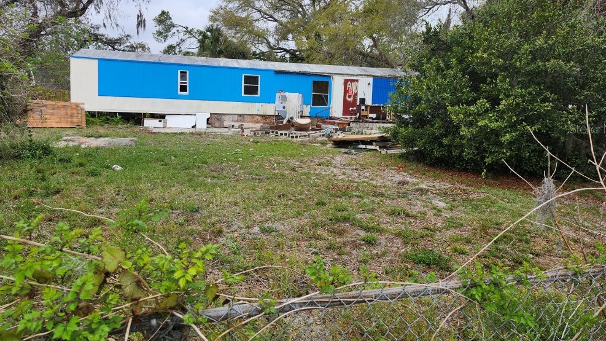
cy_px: 128
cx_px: 313
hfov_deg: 71.9
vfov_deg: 44.0
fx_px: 418
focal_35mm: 26
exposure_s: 1/225
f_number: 1.8
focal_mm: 5.54
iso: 25
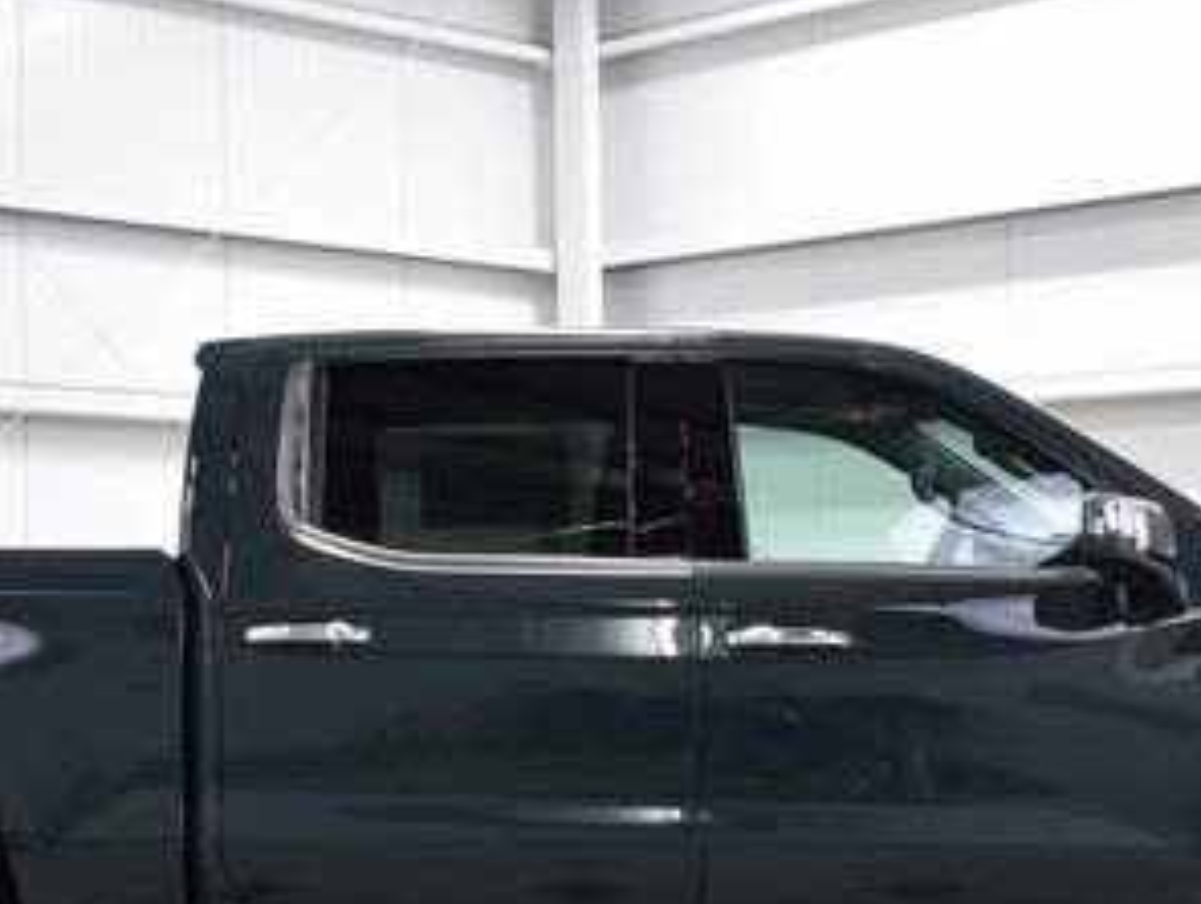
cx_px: 550
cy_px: 751
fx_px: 2605
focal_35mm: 75
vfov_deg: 19.4
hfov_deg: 25.9
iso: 640
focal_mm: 24
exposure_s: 1/15
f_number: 6.3
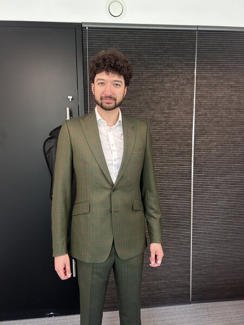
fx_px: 244
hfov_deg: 53.1
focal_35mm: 26
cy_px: 162
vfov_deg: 67.3
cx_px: 122
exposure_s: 1/100
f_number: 1.5
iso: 64
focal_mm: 5.7
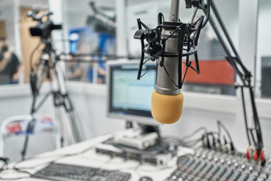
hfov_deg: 54.4
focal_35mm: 35
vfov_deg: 37.9
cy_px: 90
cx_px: 136
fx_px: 263
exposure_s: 1/160
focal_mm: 35
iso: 1000
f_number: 3.2
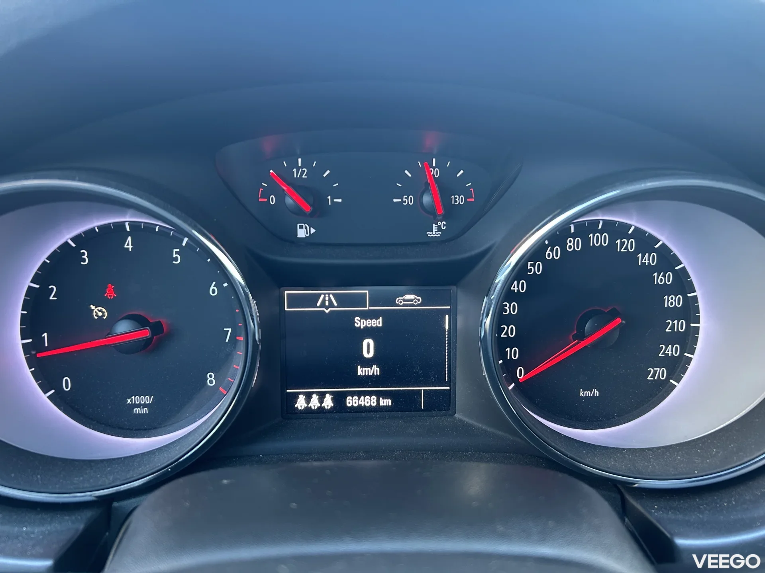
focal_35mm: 26
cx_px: 382
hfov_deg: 67.3
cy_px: 286
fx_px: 575
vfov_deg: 53.1
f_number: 1.5
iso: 200
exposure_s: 1/60
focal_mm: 5.7
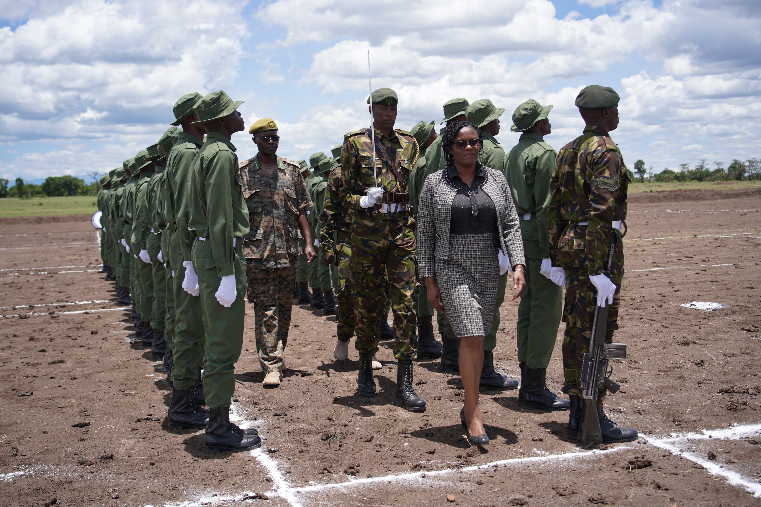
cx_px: 380
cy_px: 254
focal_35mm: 41
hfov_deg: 47.4
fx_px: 867
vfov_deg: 32.6
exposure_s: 1/800
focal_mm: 41
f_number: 4.5
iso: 100
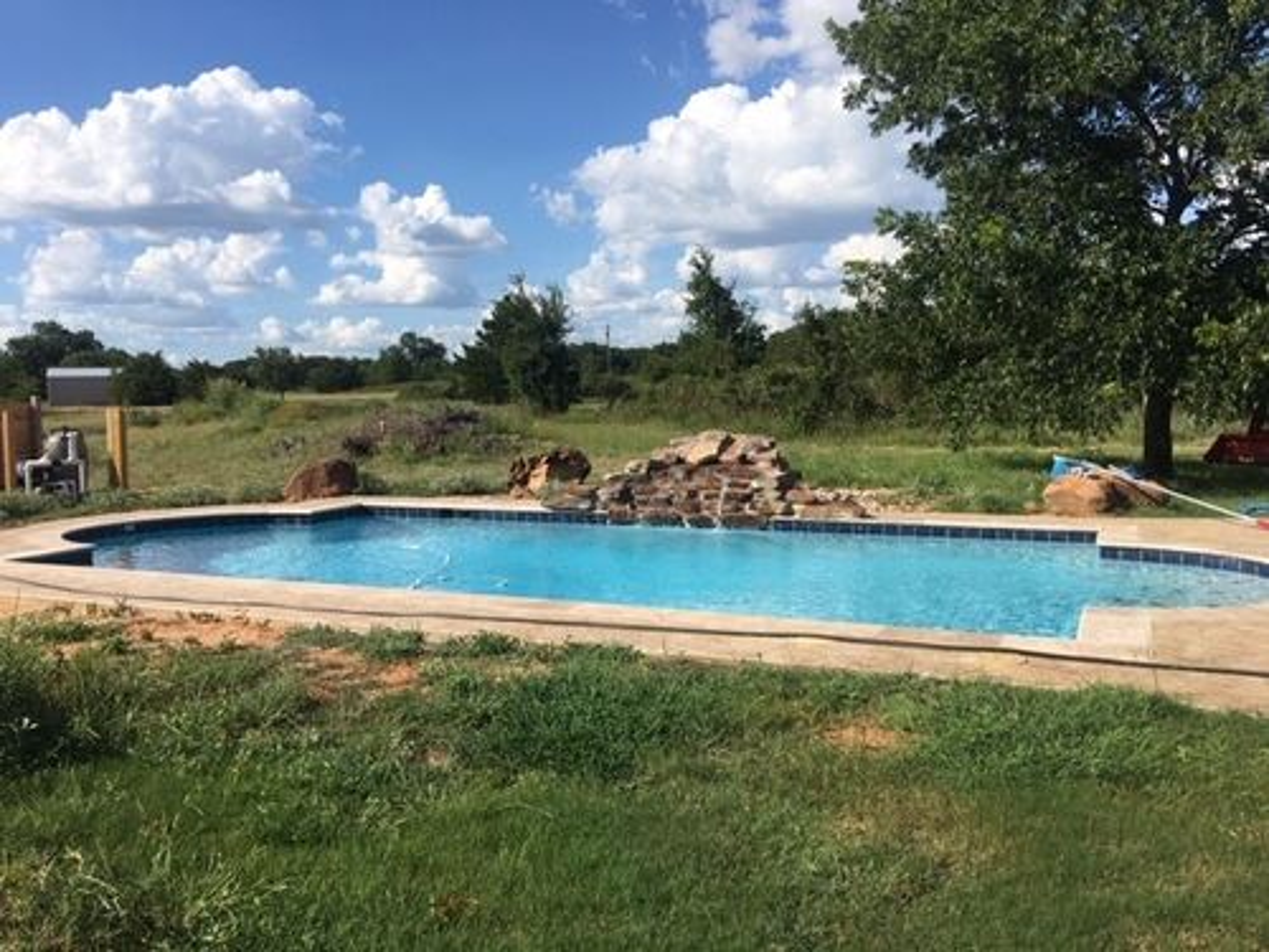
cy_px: 476
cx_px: 634
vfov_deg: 48.2
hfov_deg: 61.7
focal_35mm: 29
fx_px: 1063
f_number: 2.2
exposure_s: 1/1748
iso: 25
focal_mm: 4.15
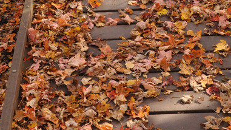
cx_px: 89
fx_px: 563
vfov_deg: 12.8
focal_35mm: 92
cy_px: -32
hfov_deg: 23.1
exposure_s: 1/800
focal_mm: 26
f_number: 5.6
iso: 2500
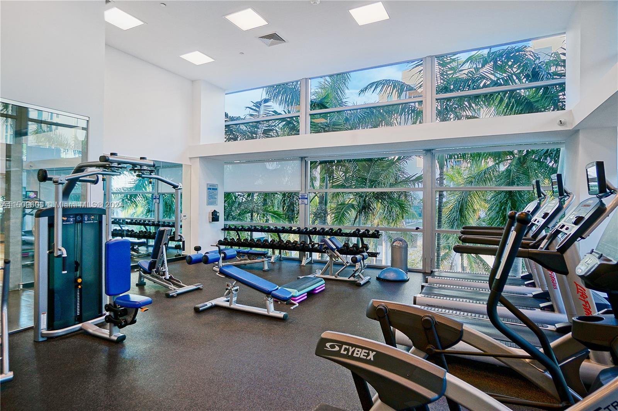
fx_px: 309
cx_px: 309
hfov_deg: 90.0
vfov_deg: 67.4
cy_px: 206
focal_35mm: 18
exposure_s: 1/125
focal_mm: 12
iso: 250
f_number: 4
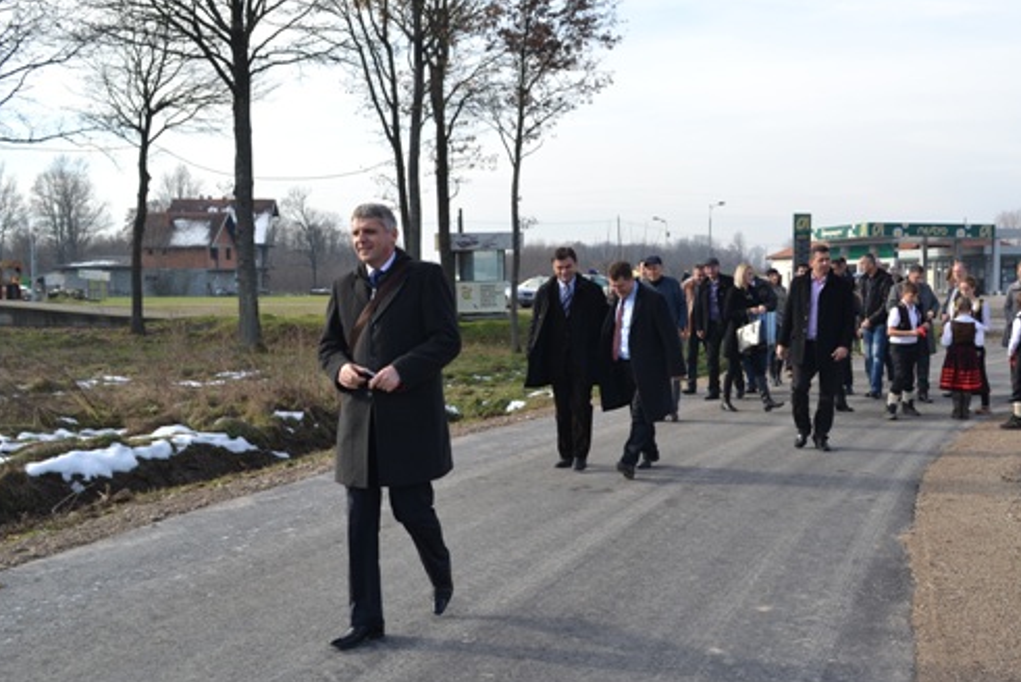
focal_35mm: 43
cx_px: 543
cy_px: 371
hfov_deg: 45.4
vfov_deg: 31.2
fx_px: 1220
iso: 100
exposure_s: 1/200
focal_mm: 22
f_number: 7.1
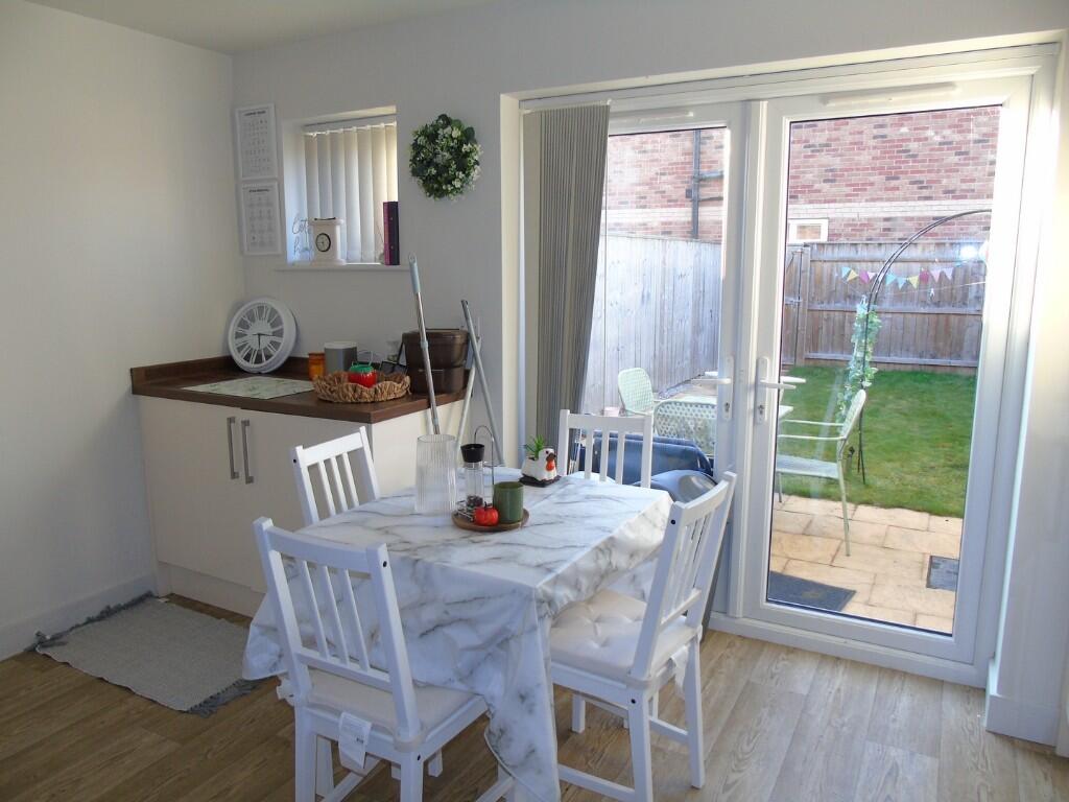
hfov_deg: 69.4
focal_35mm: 25
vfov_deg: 54.9
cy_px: 401
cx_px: 534
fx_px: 772
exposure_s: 1/30
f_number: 3.4
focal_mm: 4.4
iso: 100
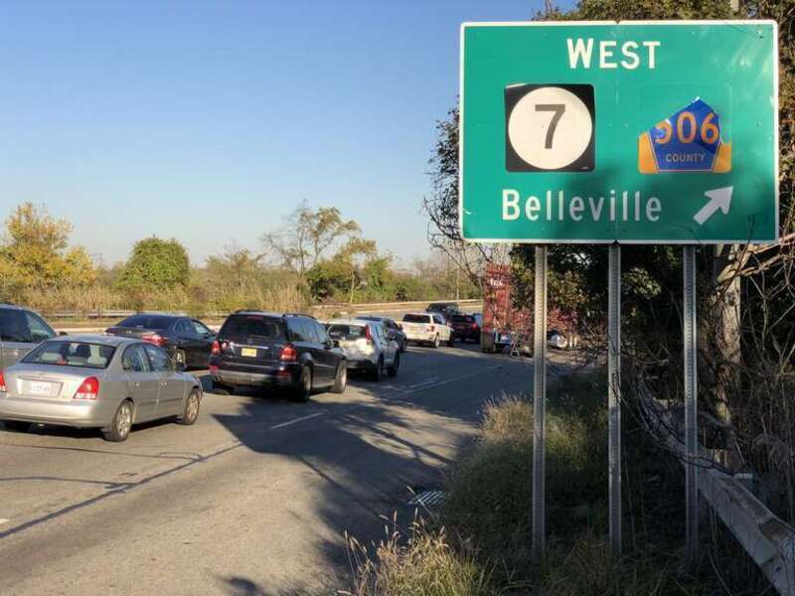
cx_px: 398
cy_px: 298
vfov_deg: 28.0
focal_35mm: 52
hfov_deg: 36.8
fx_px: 1194
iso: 16
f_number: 2.4
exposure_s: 1/867
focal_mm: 6
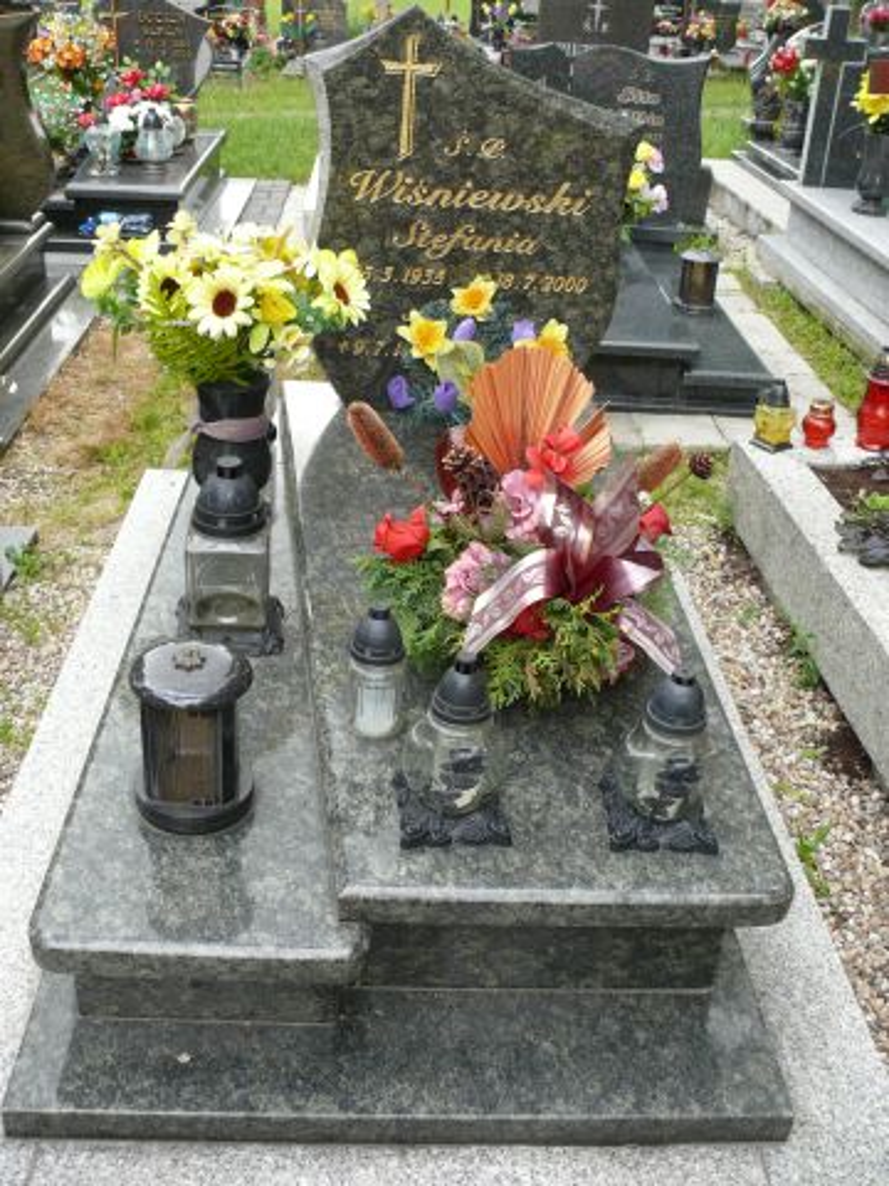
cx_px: 444
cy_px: 593
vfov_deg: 52.6
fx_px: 1198
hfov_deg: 40.7
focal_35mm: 35
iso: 100
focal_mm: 7.4
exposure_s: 1/125
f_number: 3.2
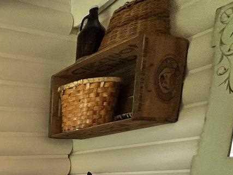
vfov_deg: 28.1
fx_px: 262
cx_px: -61
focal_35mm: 39
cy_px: 244
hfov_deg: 35.1
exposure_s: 1/120
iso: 125
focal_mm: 1.57
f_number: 1.8
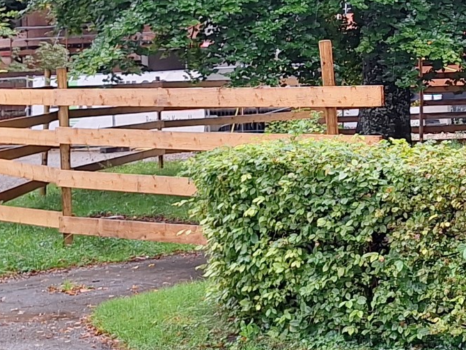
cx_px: 559
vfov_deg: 14.8
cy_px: 66
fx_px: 1333
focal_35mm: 99
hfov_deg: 18.8
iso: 40
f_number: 1.8
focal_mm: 5.54
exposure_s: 1/100
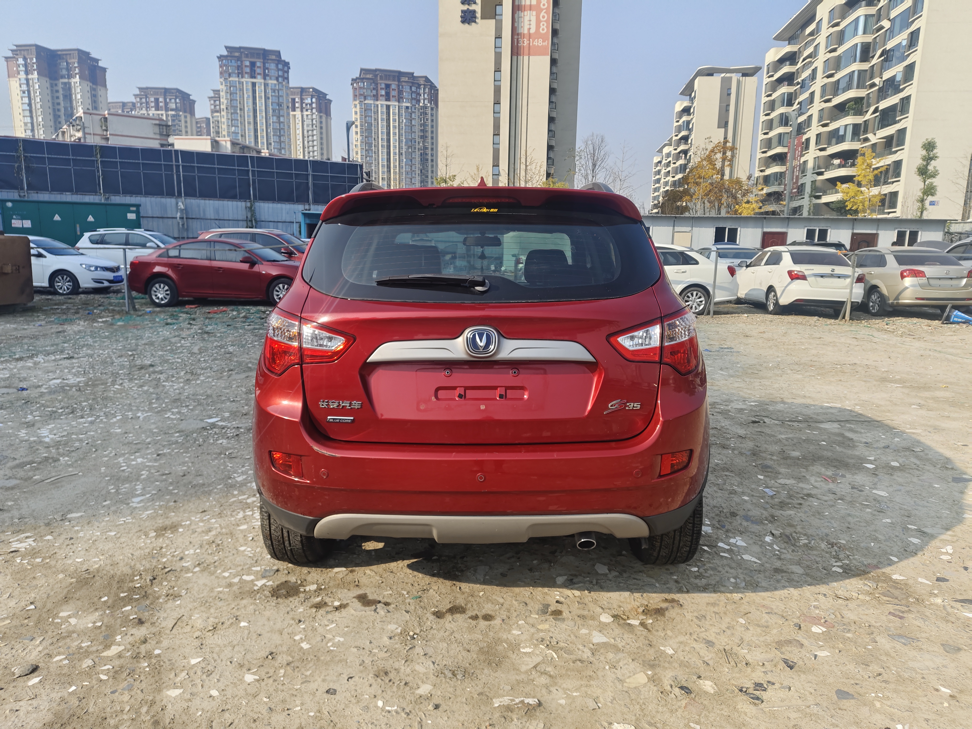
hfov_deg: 73.9
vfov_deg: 58.9
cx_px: 486
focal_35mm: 23
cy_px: 364
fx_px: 646
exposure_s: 1/574
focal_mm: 5.56
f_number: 1.88
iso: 71
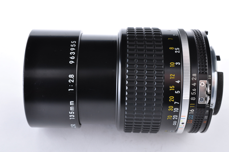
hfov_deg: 33.4
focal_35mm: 60
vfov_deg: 22.6
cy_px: 76
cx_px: 114
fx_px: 381
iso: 200
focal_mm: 40
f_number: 18
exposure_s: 1/200
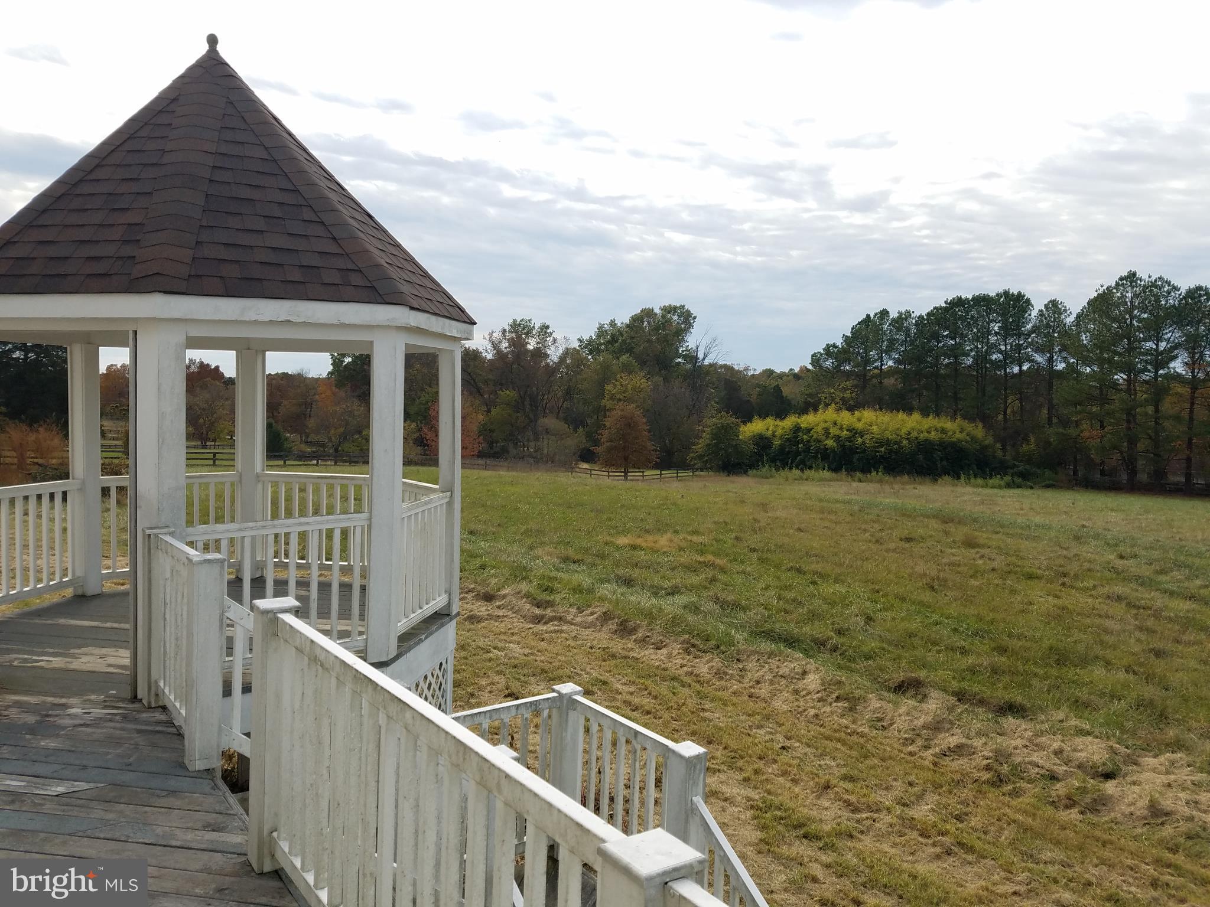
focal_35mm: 26
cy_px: 454
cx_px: 605
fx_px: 909
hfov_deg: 67.3
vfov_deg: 53.1
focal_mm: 4.2
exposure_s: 1/2104
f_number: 1.7
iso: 50
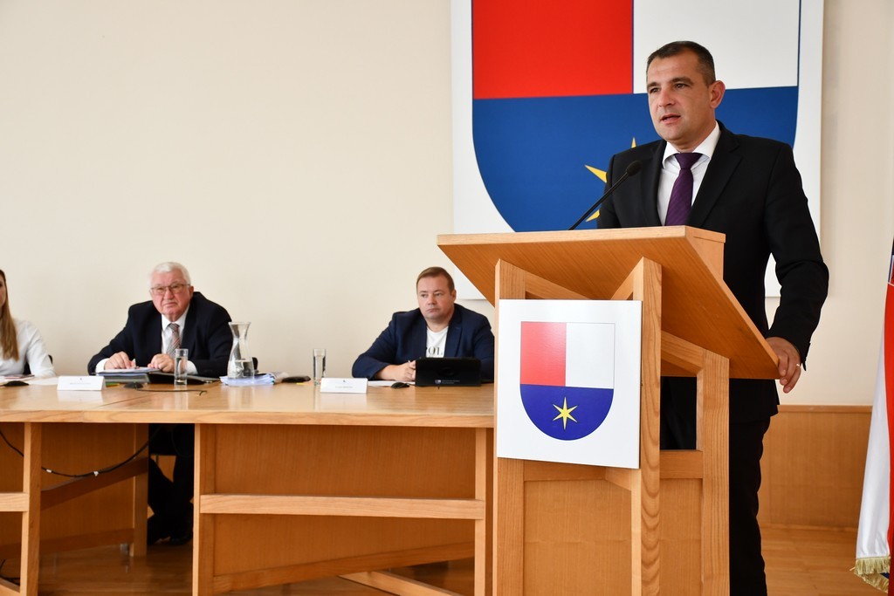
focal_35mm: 57
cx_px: 447
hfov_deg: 35.0
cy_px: 298
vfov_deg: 23.8
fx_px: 1416
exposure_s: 1/125
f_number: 4.2
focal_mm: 38
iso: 800
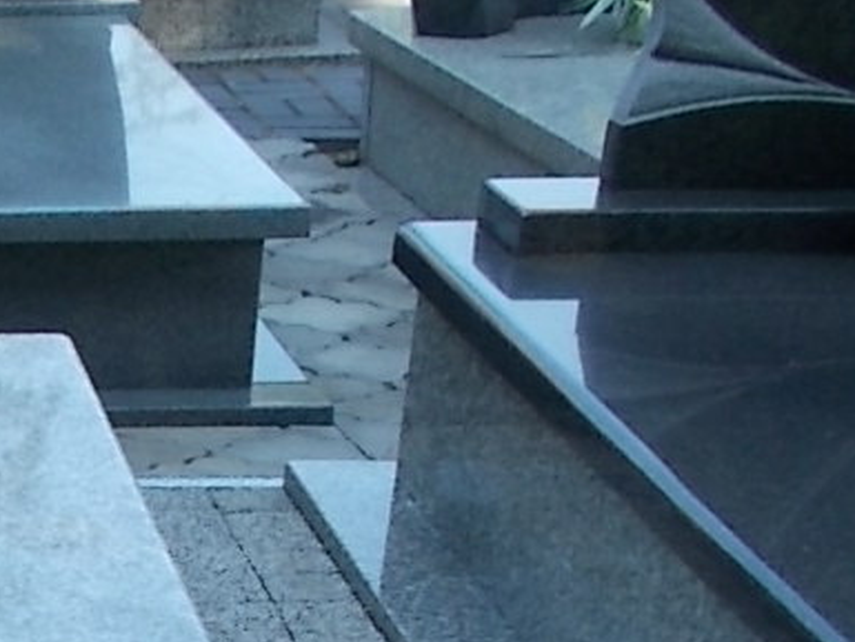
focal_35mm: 108
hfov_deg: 16.8
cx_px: -369
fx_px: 2668
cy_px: 884
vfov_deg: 13.1
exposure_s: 1/200
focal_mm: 4.6
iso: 80
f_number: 3.2
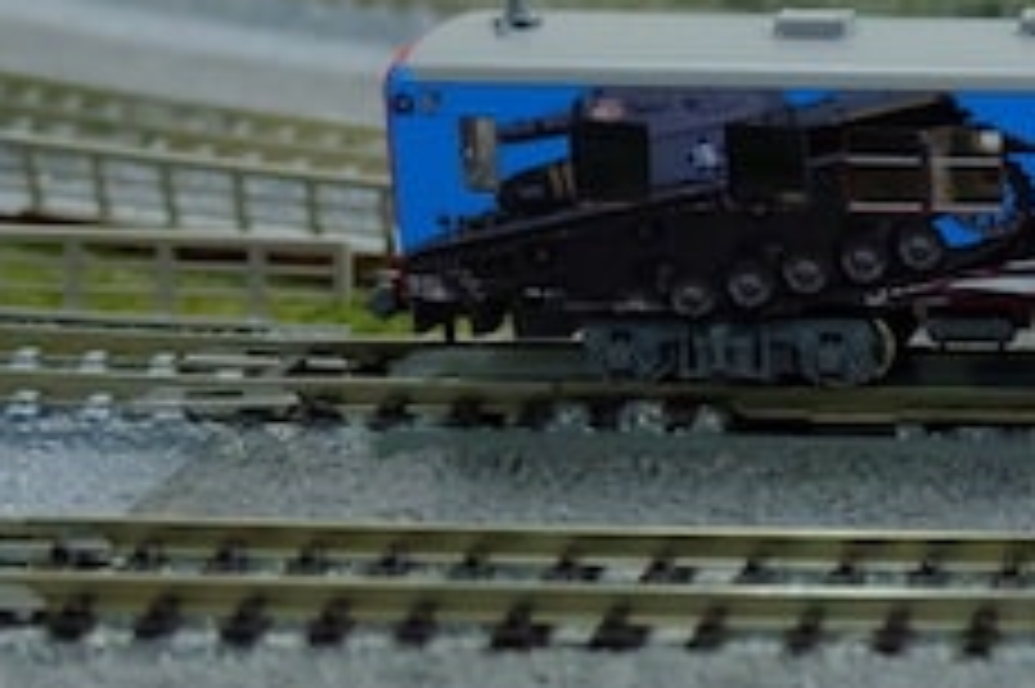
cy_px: 227
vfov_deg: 11.9
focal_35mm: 115
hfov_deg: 15.6
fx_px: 3304
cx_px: 1791
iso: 2500
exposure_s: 1/105
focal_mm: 22.2
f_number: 5.6
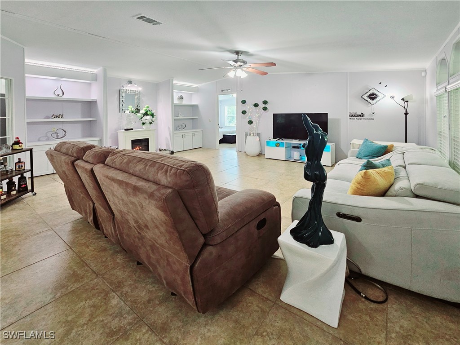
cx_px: 230
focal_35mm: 13
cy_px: 172
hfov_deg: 106.2
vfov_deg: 89.9
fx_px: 173
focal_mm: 2.2
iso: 250
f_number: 2.2
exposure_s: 1/60.2
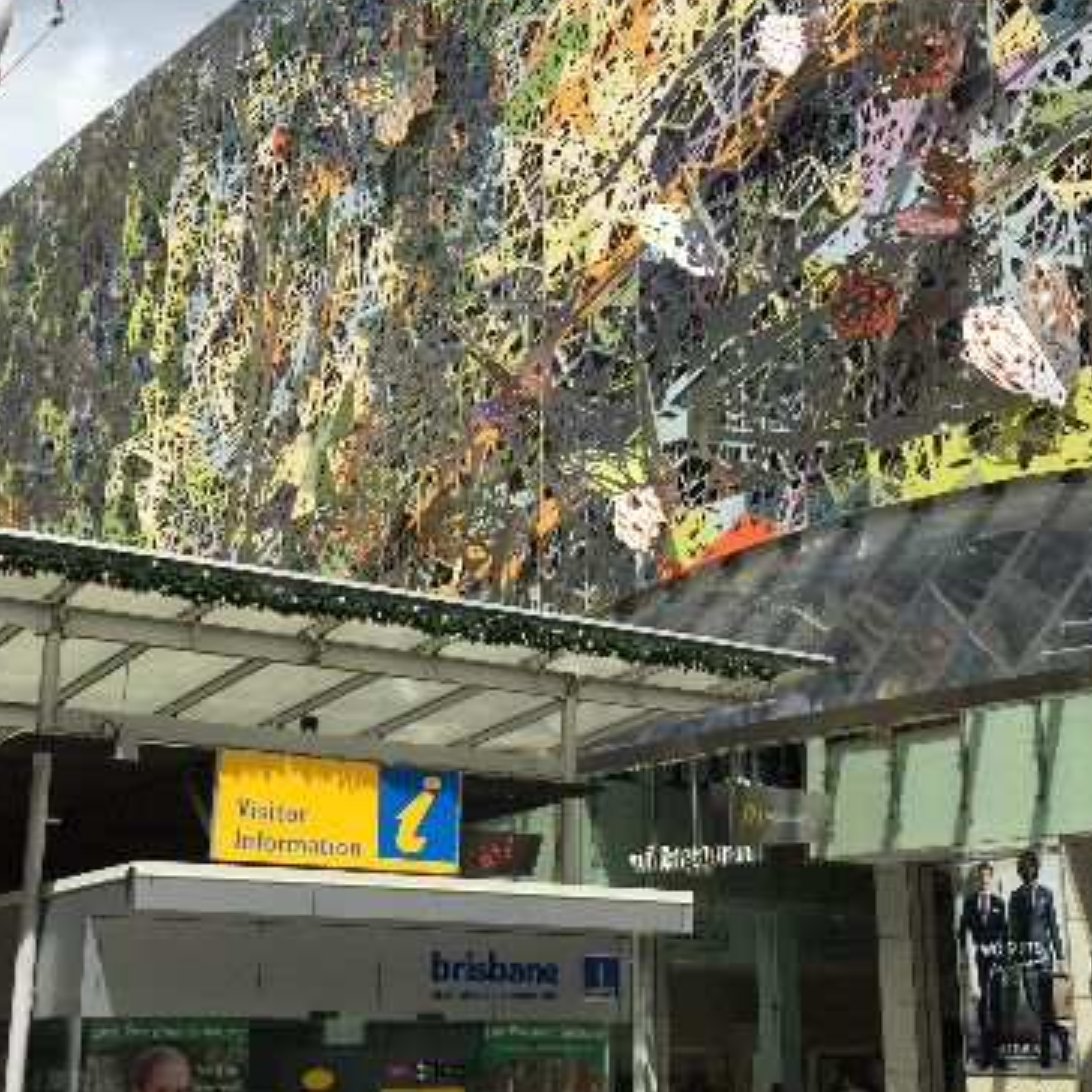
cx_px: 564
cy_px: 498
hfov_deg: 32.8
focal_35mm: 52
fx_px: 1856
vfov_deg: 32.8
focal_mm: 4.15
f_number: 2.2
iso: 32
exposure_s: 1/2639
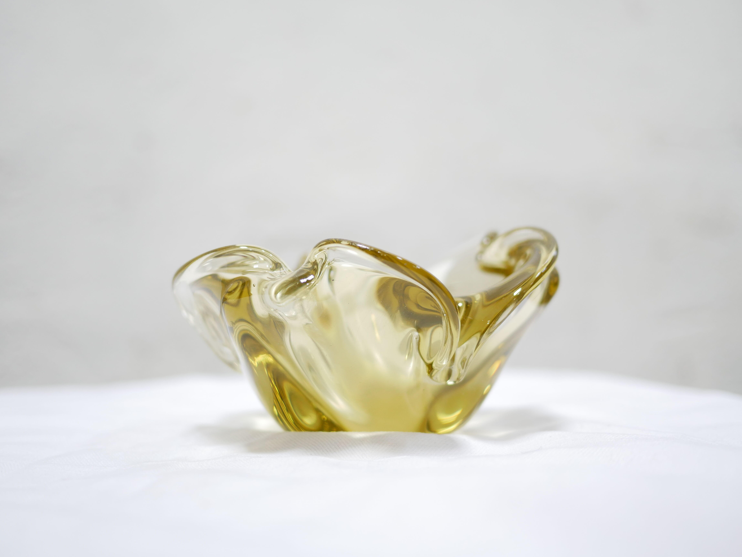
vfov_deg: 36.0
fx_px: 858
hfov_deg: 46.8
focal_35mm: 40
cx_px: 371
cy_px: 278
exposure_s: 1/60
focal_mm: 20
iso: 320
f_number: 1.7
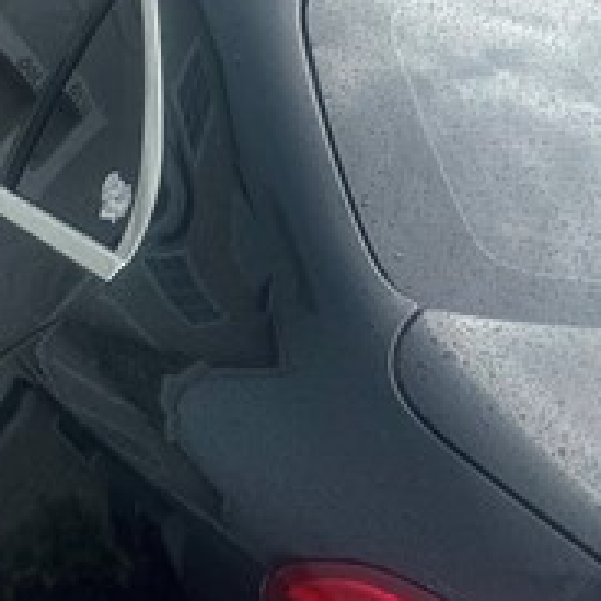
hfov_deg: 11.9
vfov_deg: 13.6
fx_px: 2337
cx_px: -837
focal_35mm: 119
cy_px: -358
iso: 80
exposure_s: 1/1311
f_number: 1.78
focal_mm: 6.86
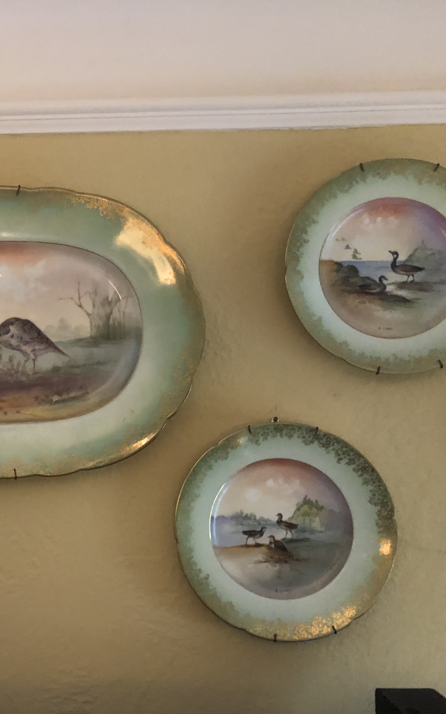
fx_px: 778
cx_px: -15
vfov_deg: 49.3
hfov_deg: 29.5
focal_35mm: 40
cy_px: 359
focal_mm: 3.99
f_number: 1.8
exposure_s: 1/7
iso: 80
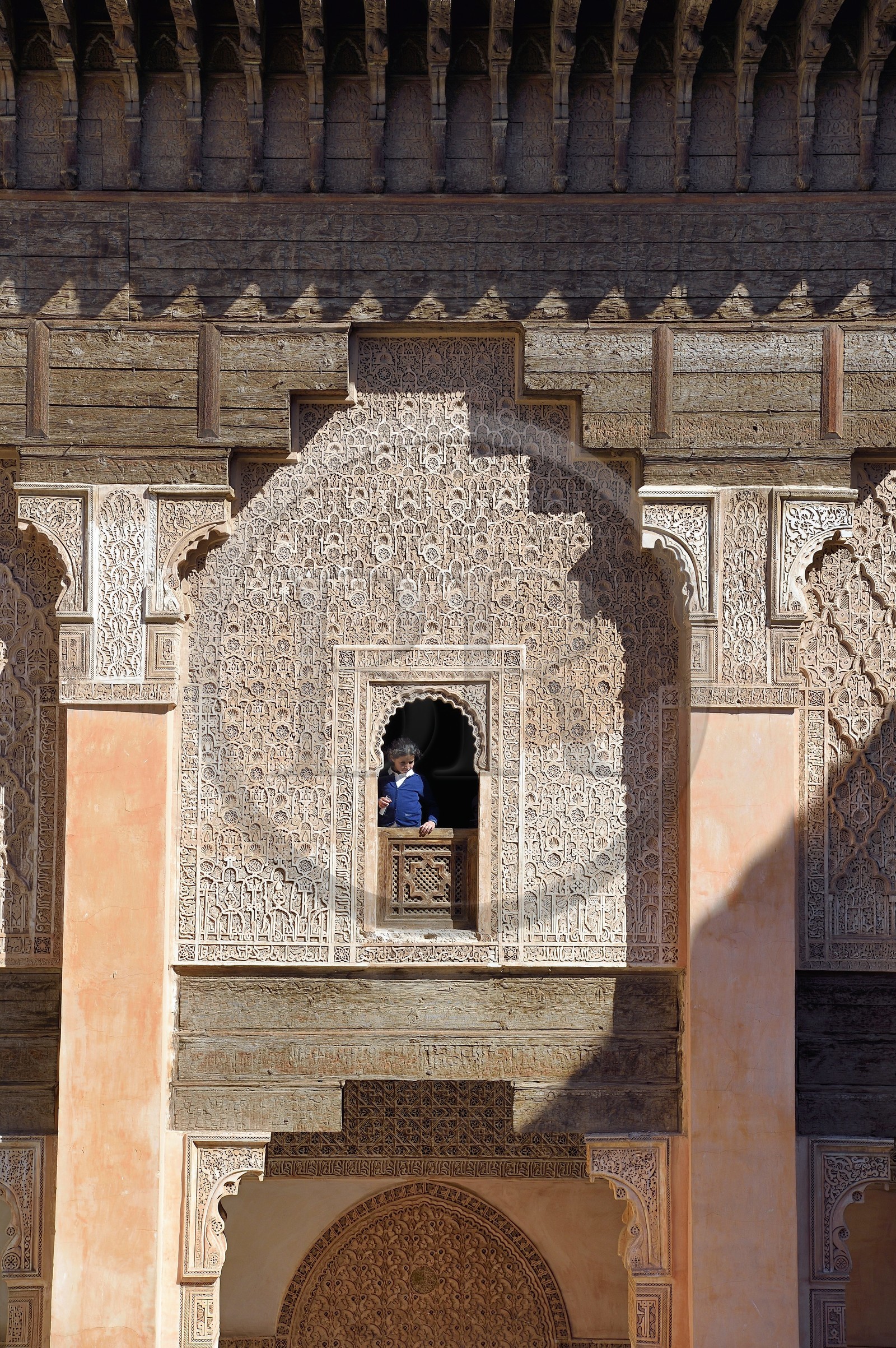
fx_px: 2617
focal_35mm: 70
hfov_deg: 19.4
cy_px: 674
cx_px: 448
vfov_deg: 28.9
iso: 160
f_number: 10
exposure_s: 1/250
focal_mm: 70
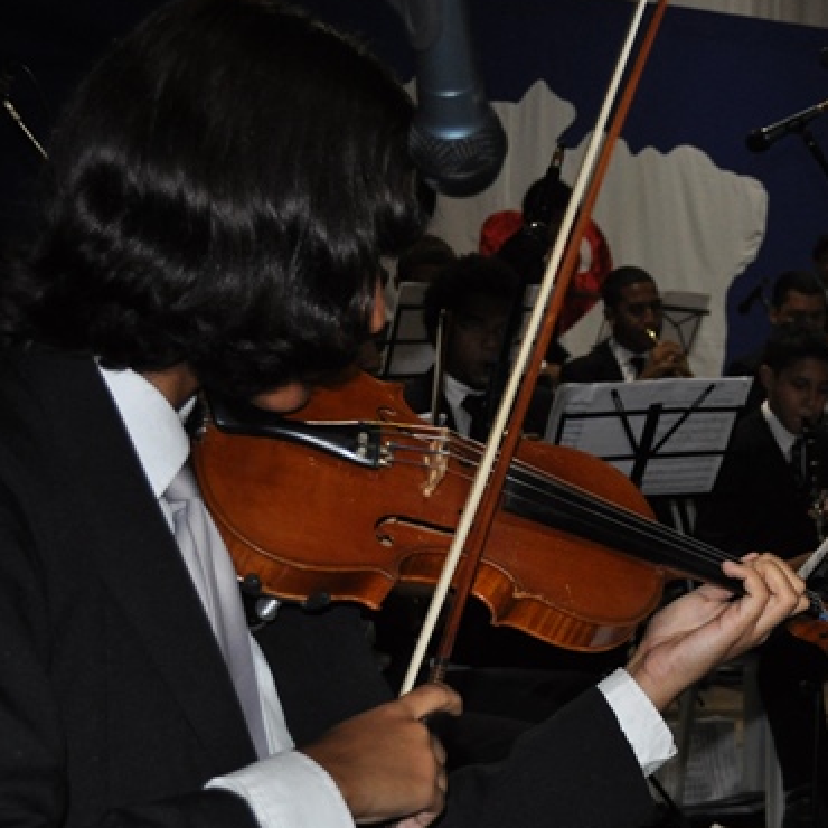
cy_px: 543
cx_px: 841
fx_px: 2084
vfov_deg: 22.4
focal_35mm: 77
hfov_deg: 21.6
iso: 800
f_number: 4.5
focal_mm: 28
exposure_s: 1/60
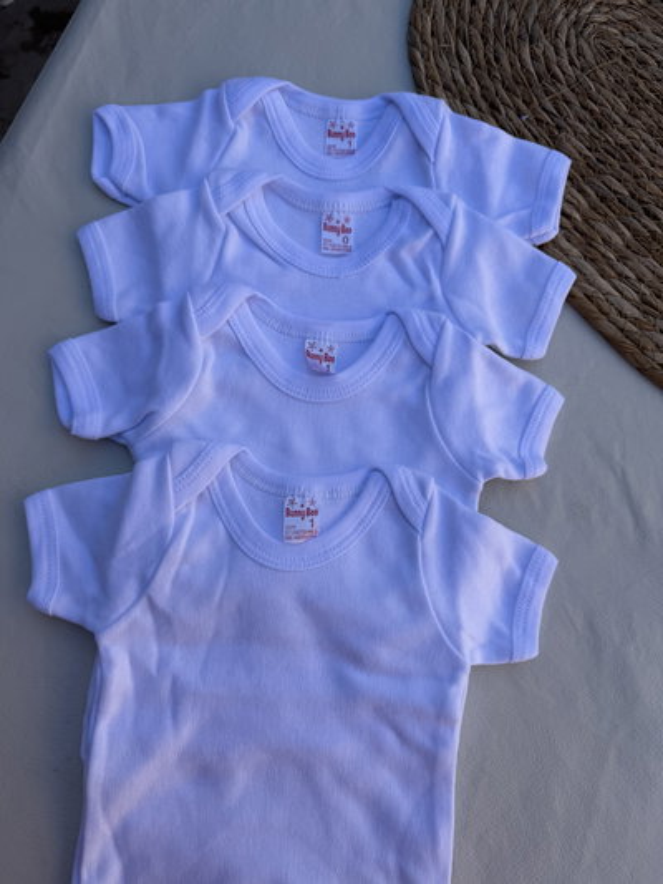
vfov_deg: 71.6
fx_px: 613
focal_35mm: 24
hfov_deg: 56.8
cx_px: 332
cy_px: 442
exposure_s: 1/2833
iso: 80
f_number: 1.78
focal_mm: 6.76
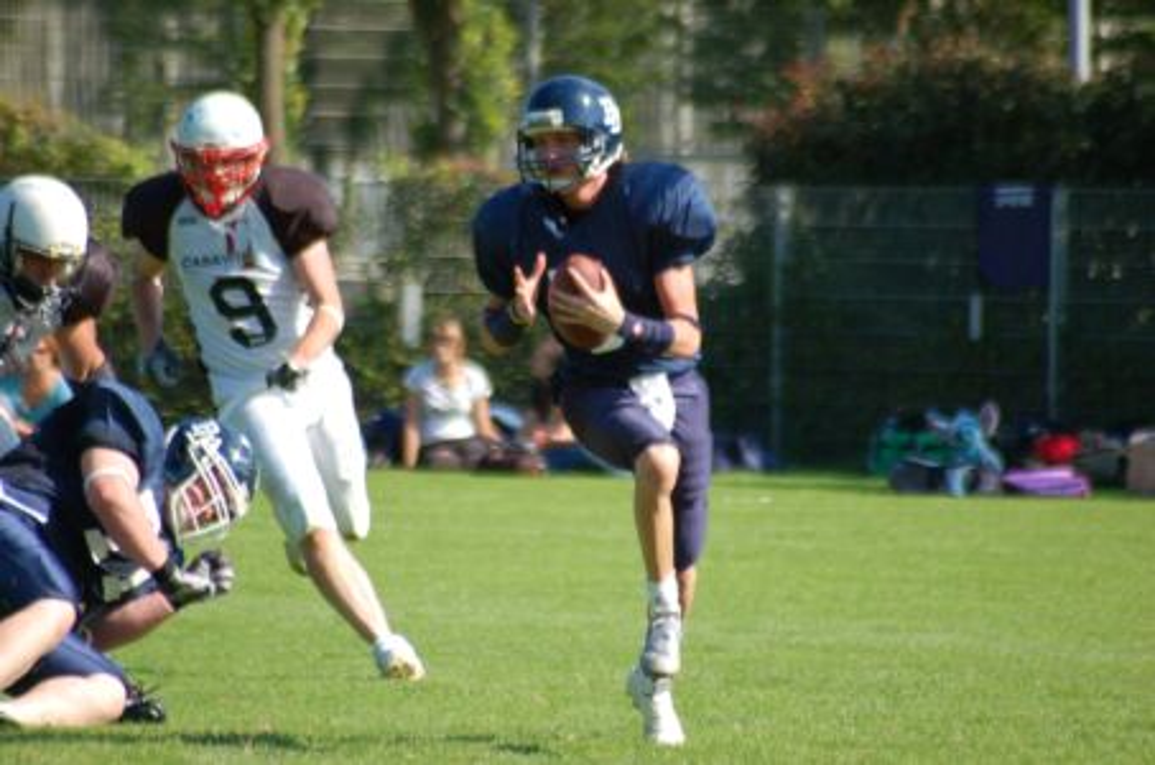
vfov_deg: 3.0
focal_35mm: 450
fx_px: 14407
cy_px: 382
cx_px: 578
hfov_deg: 4.6
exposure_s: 1/800
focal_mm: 300
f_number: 5.6
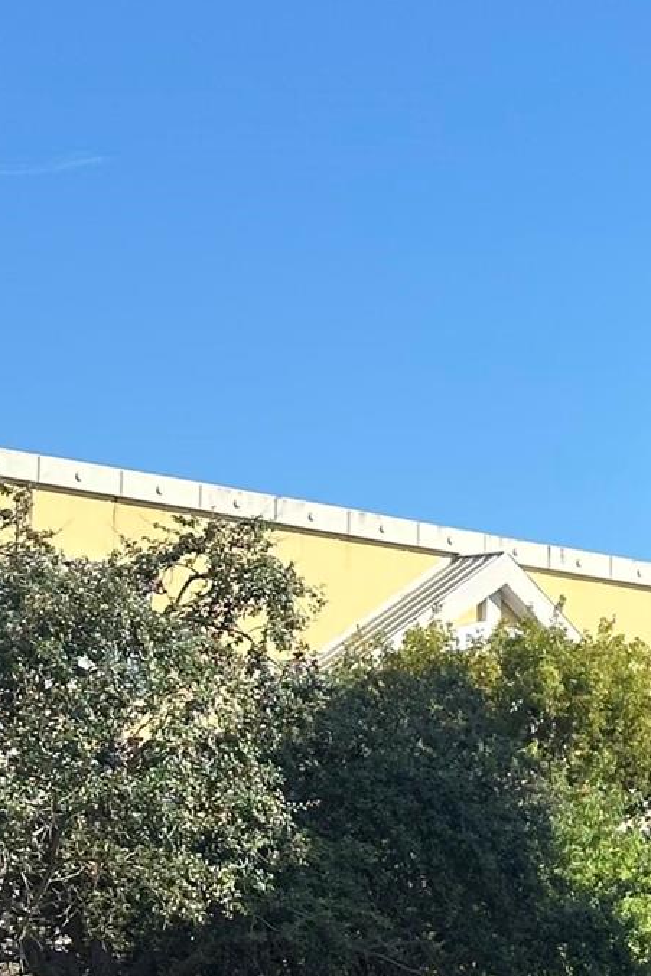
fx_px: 4098
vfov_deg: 13.5
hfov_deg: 8.6
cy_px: 780
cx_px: 1322
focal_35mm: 151
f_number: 1.78
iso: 64
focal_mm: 6.86
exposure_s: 1/2358
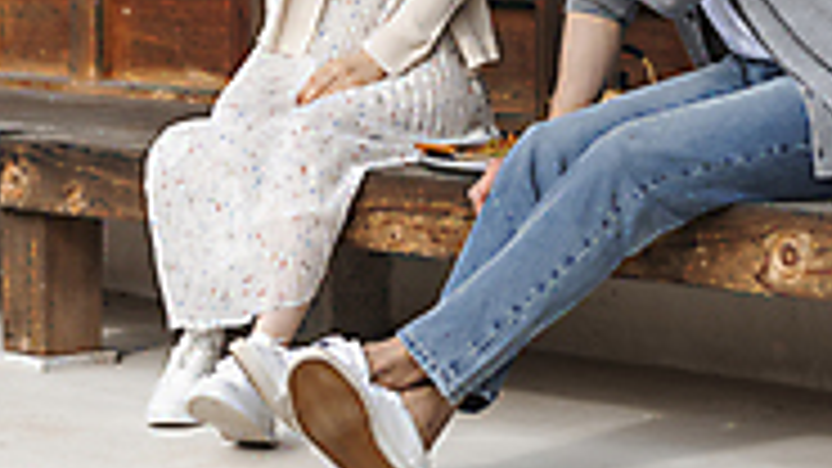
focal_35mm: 193
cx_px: 380
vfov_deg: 6.2
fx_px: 4257
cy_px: -328
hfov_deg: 11.2
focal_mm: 85
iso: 125
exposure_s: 1/640
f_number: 3.5
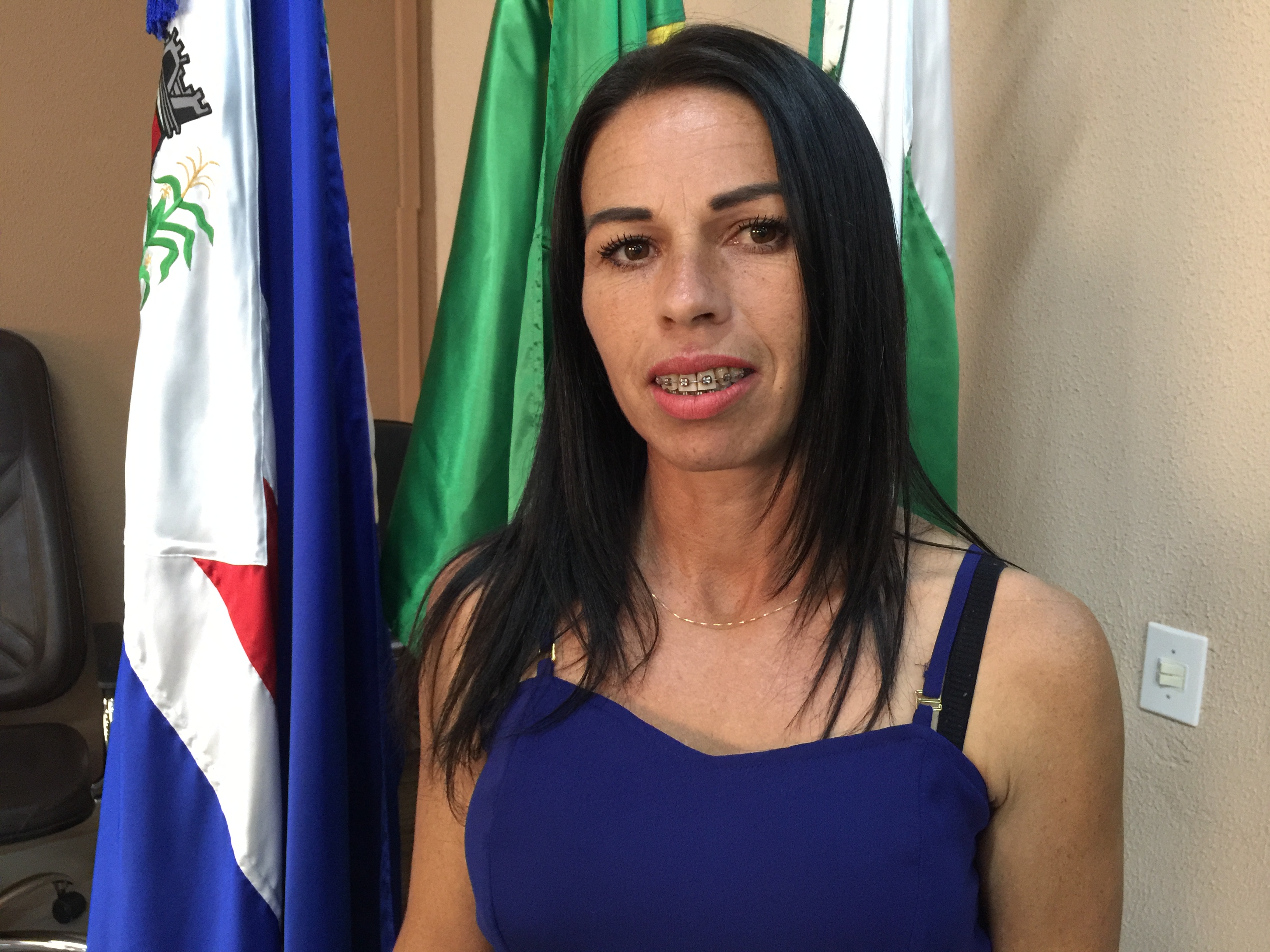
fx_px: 1064
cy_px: 476
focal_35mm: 29
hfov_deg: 61.7
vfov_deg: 48.2
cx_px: 635
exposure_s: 1/15
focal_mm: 4.15
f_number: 2.2
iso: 125
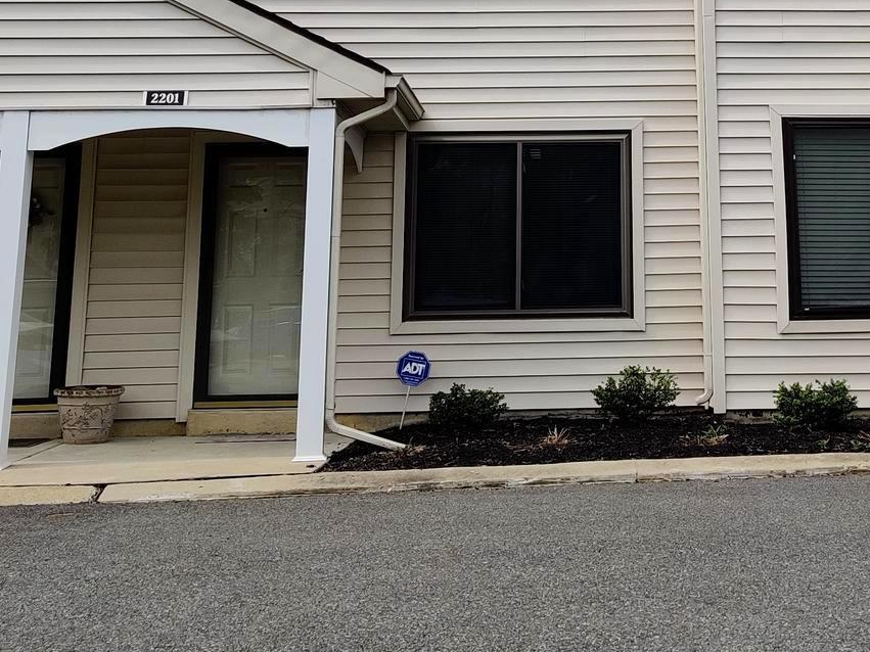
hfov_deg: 29.5
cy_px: -75
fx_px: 1633
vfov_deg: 21.4
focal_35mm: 65
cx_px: 622
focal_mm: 4.75
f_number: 1.65
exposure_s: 1/2294
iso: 125
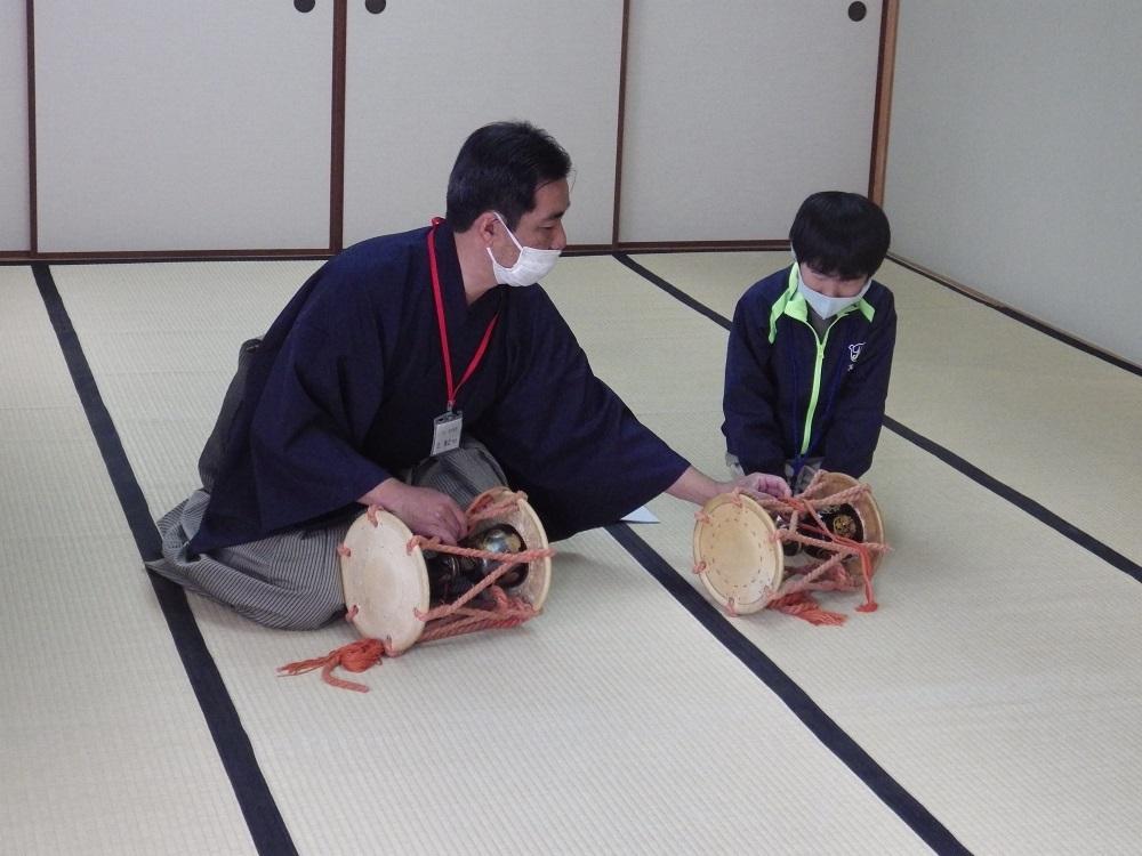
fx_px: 2342
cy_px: 428
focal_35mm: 71
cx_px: 571
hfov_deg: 27.4
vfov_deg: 20.7
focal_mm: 12.8
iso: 800
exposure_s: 1/60
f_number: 4.2
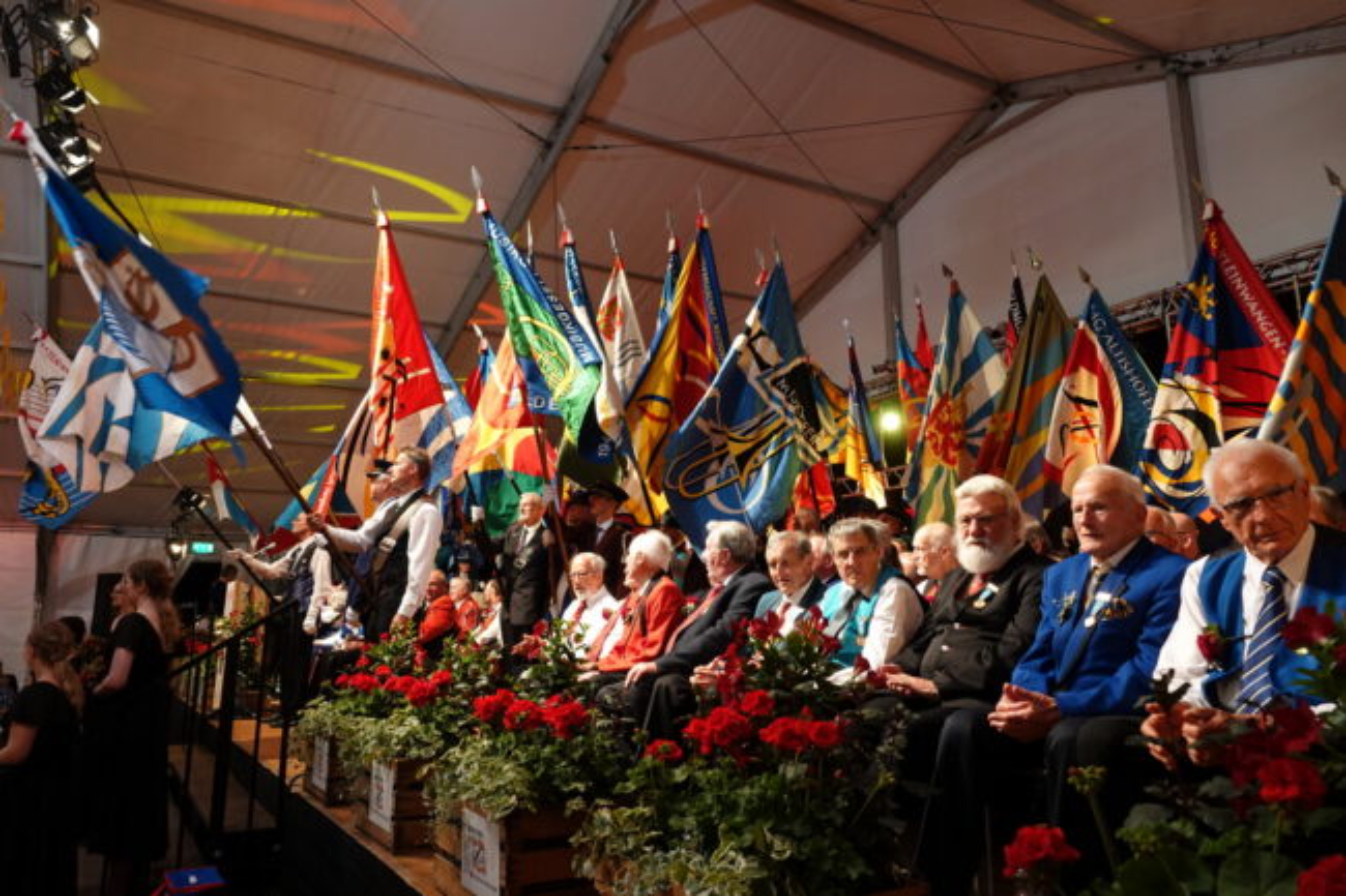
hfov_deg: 71.5
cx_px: 673
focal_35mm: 25
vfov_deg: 51.3
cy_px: 448
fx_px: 934
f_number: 2.5
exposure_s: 1/80
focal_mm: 9.14
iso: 640
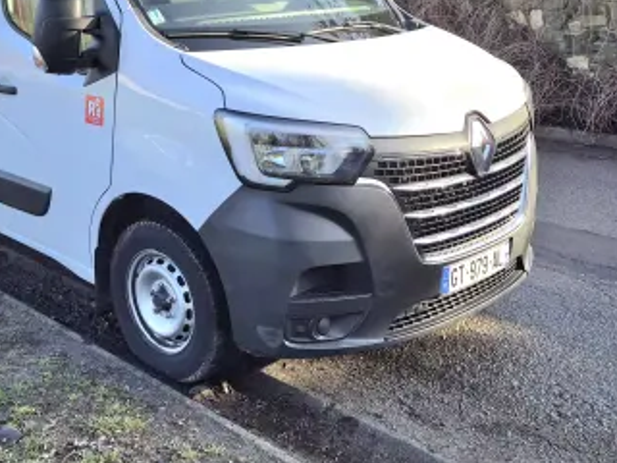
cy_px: 123
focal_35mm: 46
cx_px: 112
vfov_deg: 31.0
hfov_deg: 39.4
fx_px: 820
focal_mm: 5.4
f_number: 1.8
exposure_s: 1/667
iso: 25
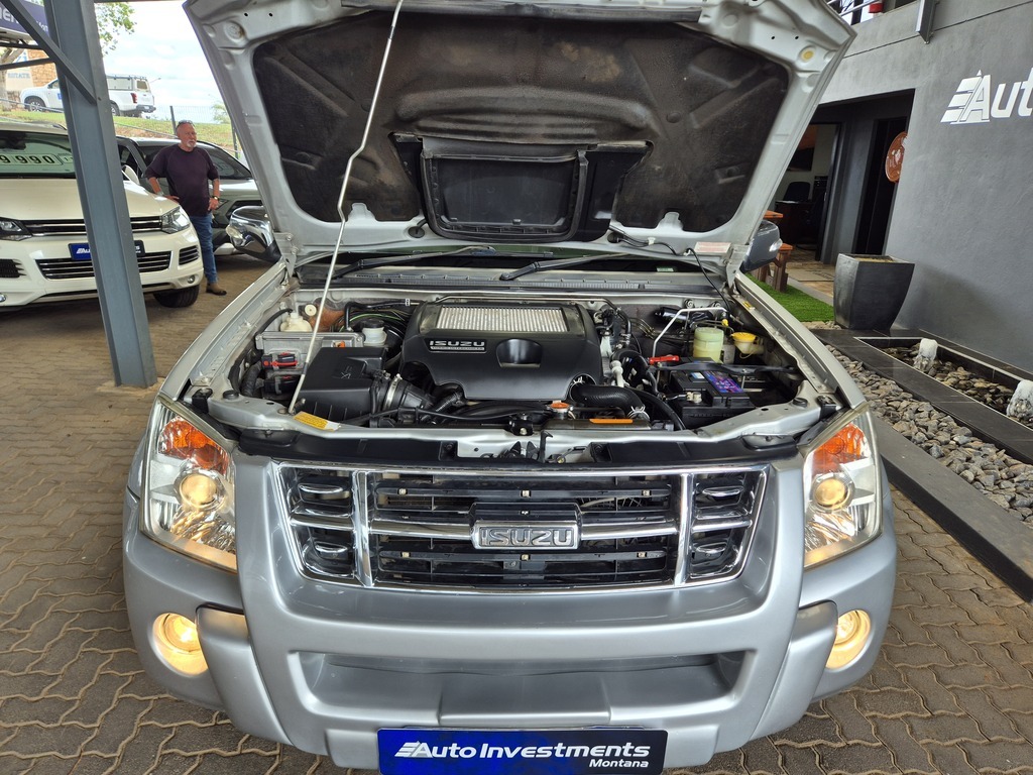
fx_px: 686
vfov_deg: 58.9
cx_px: 516
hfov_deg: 73.9
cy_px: 388
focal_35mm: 23
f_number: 1.8
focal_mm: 5.4
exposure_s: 1/180
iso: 40
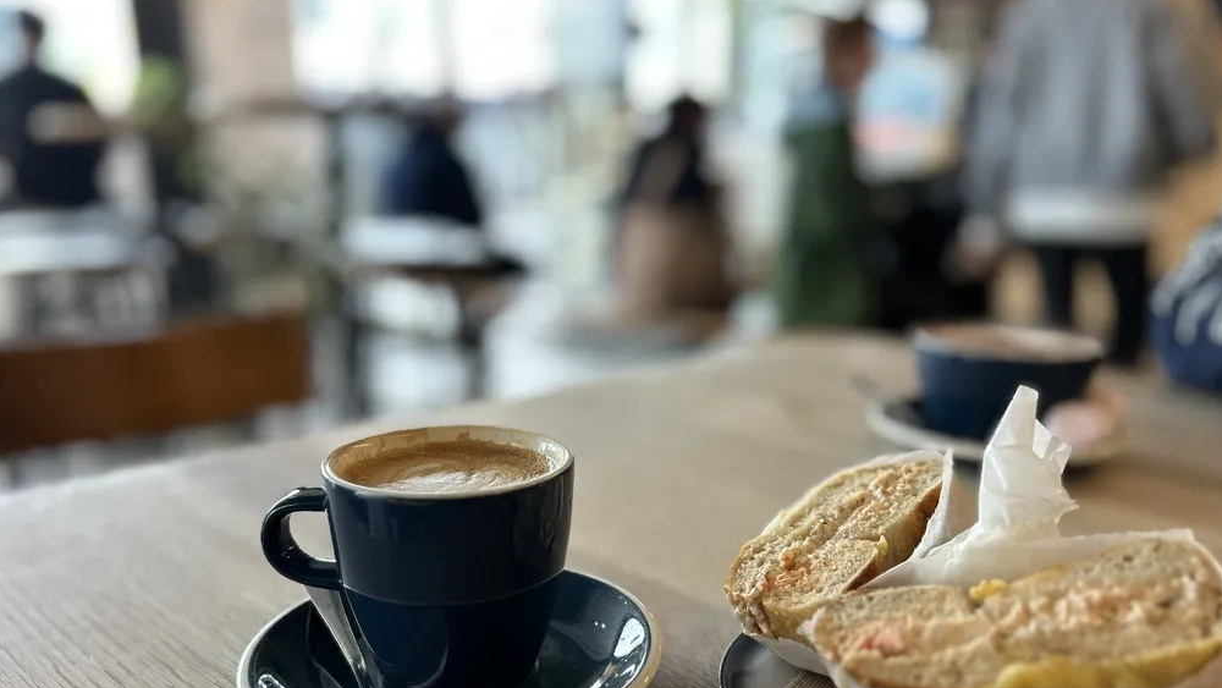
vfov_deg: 39.8
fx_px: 940
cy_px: 447
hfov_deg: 66.0
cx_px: 622
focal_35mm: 29
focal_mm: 5.7
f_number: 1.5
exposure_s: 1/100
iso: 125
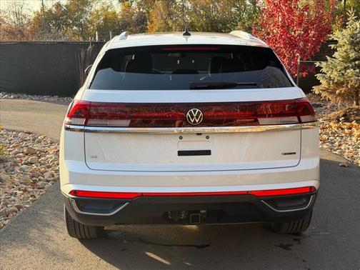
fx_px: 499
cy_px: 135
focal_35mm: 48
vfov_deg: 30.3
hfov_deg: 39.7
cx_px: 180
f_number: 1.78
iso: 80
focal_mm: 6.76
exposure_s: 1/819
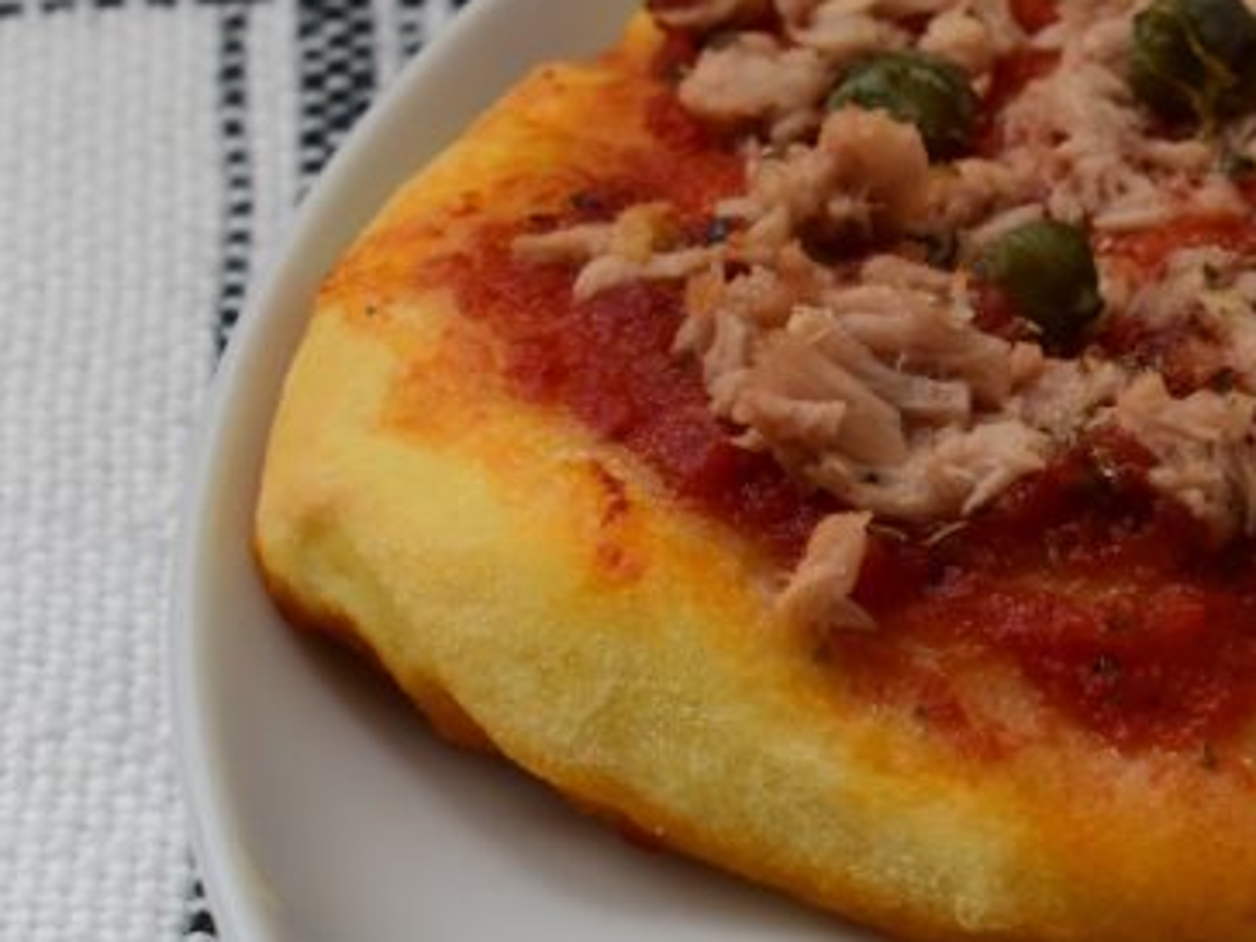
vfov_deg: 9.4
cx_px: 1746
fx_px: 5733
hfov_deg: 12.1
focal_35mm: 158
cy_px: 863
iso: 400
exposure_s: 1/30
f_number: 6.3
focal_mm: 38
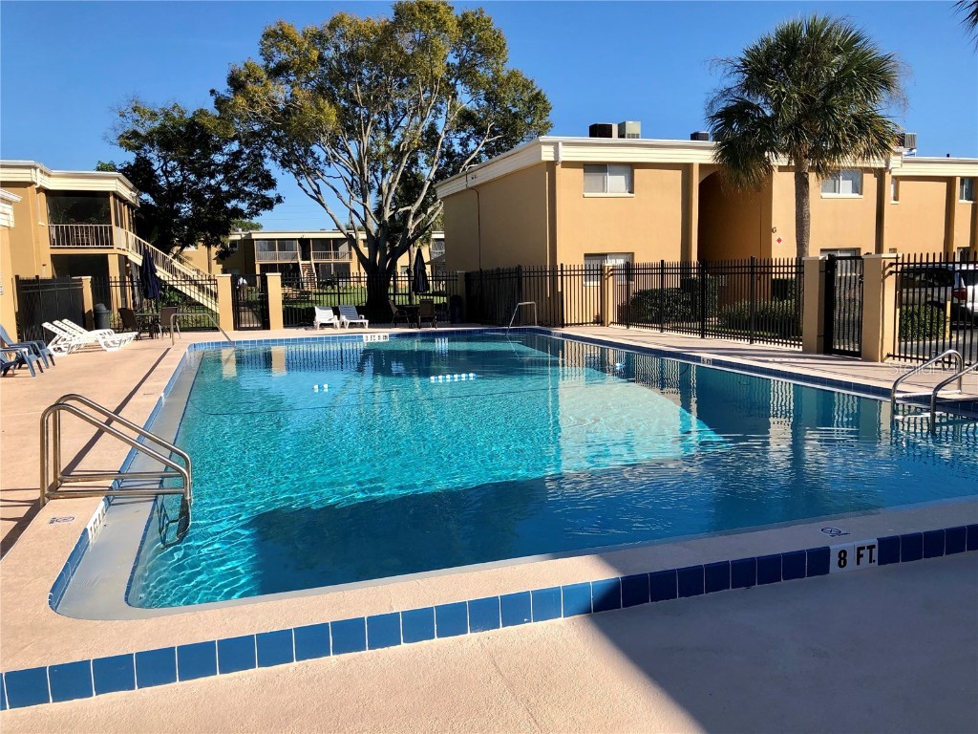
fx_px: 791
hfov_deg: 63.4
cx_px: 489
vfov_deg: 49.7
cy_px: 367
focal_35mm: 28
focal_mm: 3.99
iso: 20
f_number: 1.8
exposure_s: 1/2183
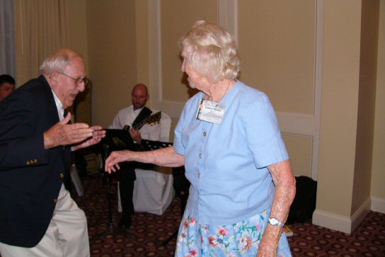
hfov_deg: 50.7
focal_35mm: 38
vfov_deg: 35.1
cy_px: 122
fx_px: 406
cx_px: 190
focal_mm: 6
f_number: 2.8
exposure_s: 1/60
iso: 100
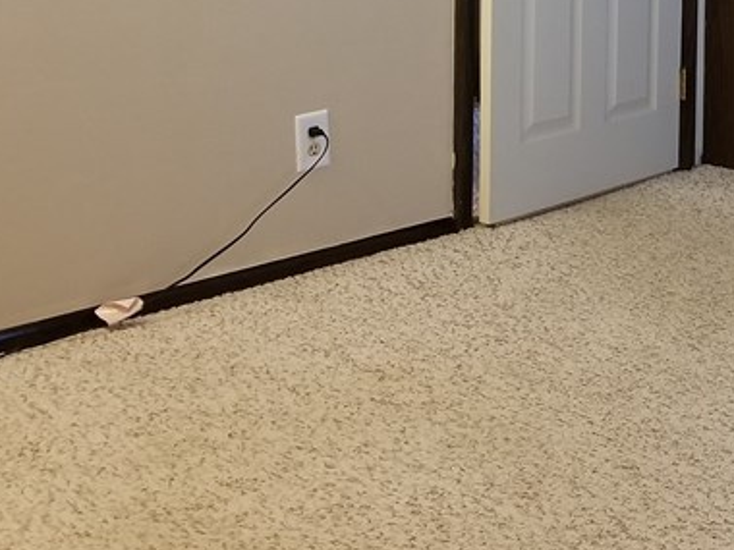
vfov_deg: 19.8
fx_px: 1484
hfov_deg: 25.9
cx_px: 790
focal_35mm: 70
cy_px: -106
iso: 200
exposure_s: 1/13
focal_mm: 4.25
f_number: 1.7
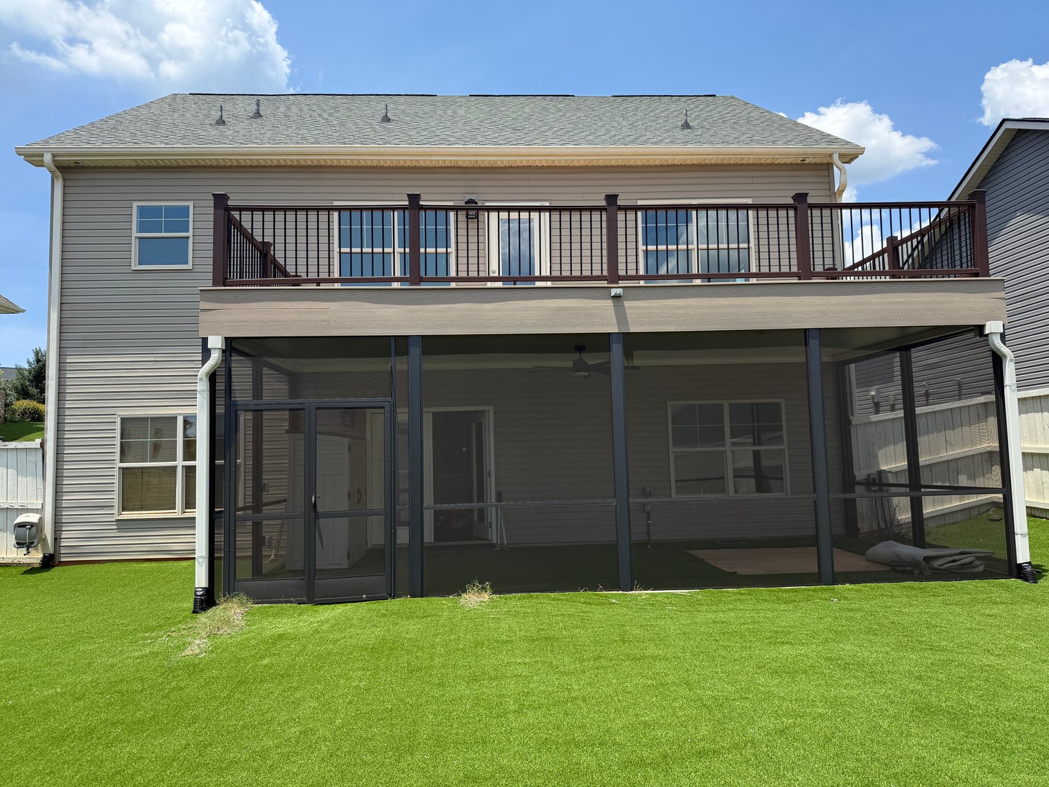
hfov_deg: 71.6
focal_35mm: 24
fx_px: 727
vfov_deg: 56.8
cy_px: 394
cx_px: 524
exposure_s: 1/3021
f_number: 1.78
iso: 100
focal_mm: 6.76
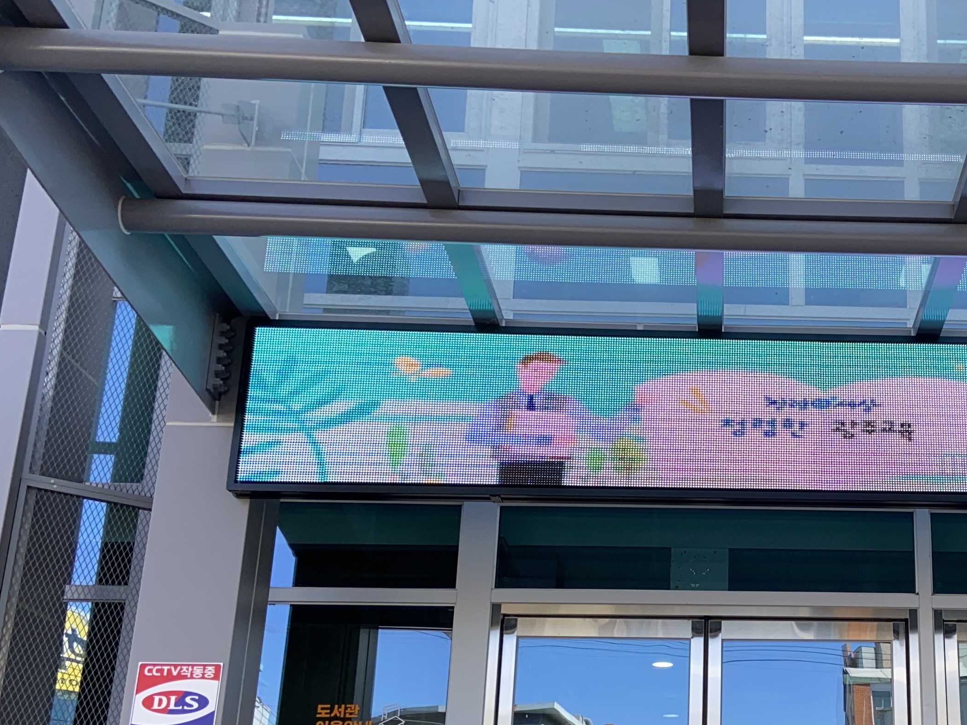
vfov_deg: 28.6
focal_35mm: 50
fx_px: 1397
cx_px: 785
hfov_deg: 36.8
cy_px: 556
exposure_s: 1/519
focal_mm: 4.25
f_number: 1.8
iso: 32
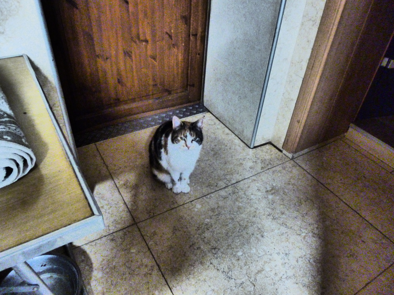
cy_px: 148
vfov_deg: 54.9
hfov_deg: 69.4
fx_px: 285
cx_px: 197
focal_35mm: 25
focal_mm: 4.5
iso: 400
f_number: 3.1
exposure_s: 1/8
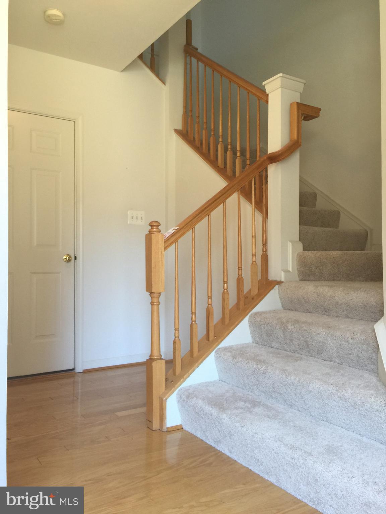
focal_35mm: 29
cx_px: 193
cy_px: 257
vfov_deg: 61.7
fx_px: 431
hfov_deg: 48.2
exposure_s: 1/30
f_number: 2.2
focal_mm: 4.15
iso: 40
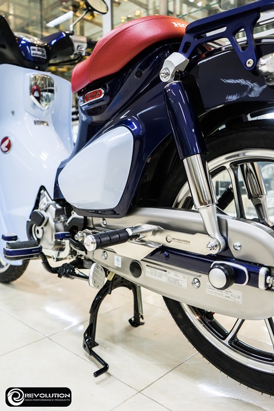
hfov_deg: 43.6
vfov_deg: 61.9
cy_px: 206
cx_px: 137
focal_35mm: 30
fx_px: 342
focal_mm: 30
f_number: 4
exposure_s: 1/40
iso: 400
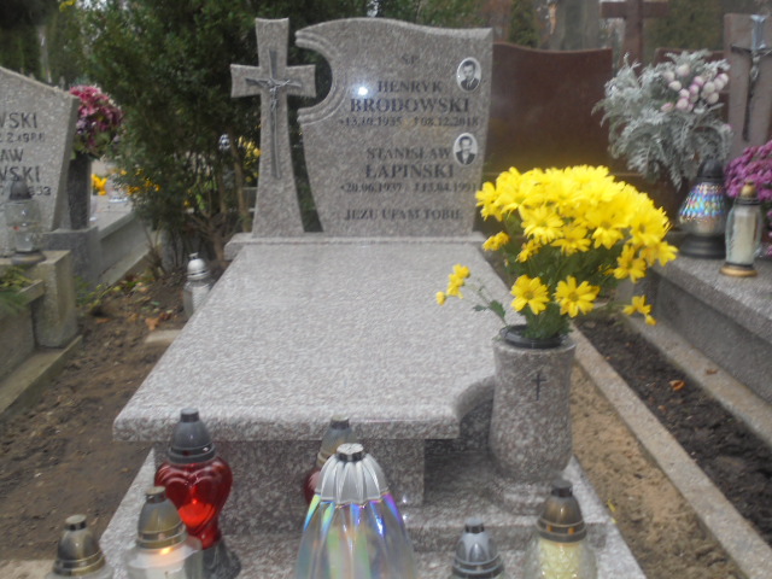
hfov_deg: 49.0
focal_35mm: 38
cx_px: 386
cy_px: 290
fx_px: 847
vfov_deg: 37.7
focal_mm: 6.9
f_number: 4.2
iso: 100
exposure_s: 1/40
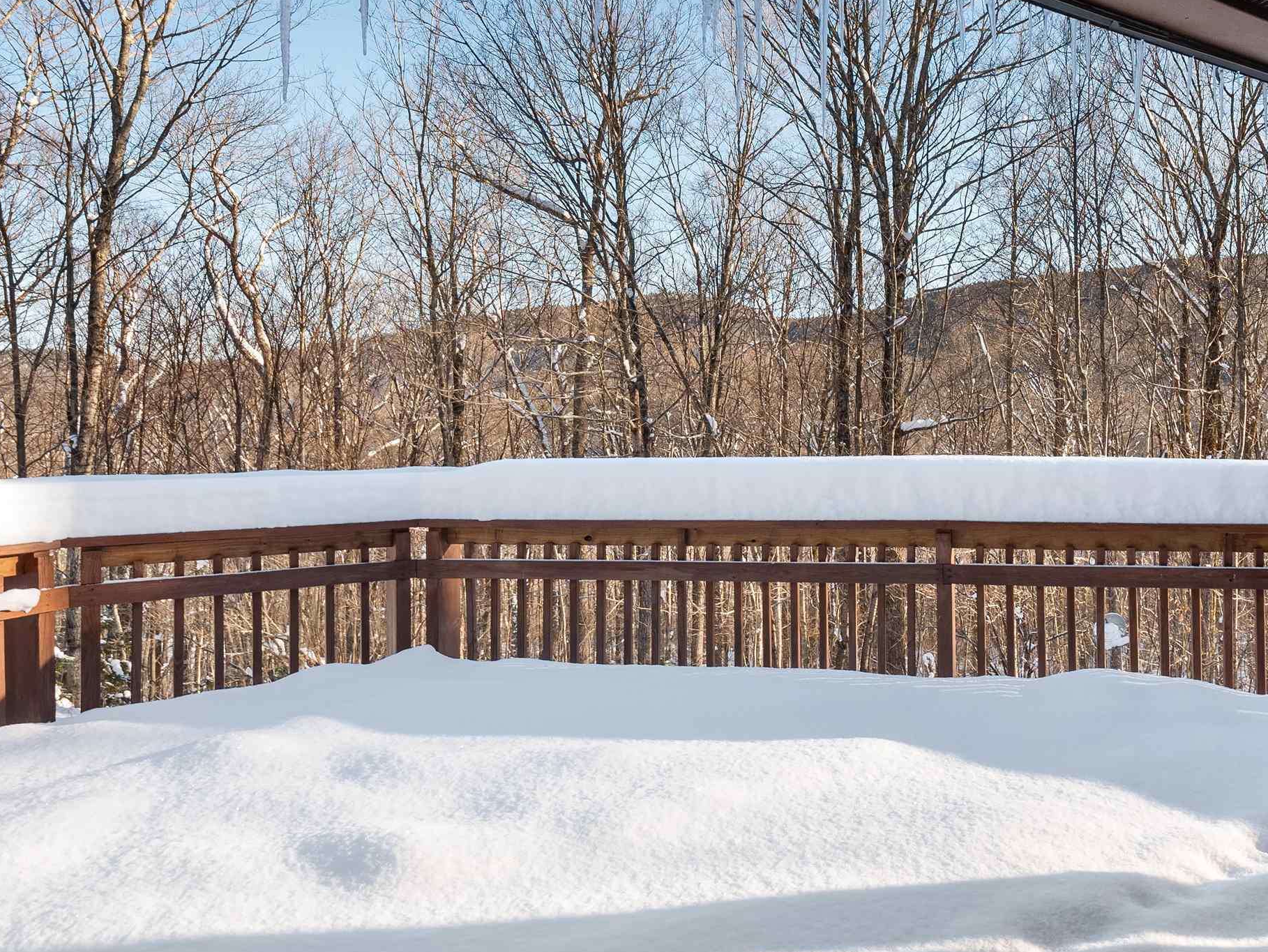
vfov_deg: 51.3
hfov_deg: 63.3
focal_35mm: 27
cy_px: 432
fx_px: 989
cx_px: 865
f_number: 3.2
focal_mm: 8
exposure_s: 1/160
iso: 200
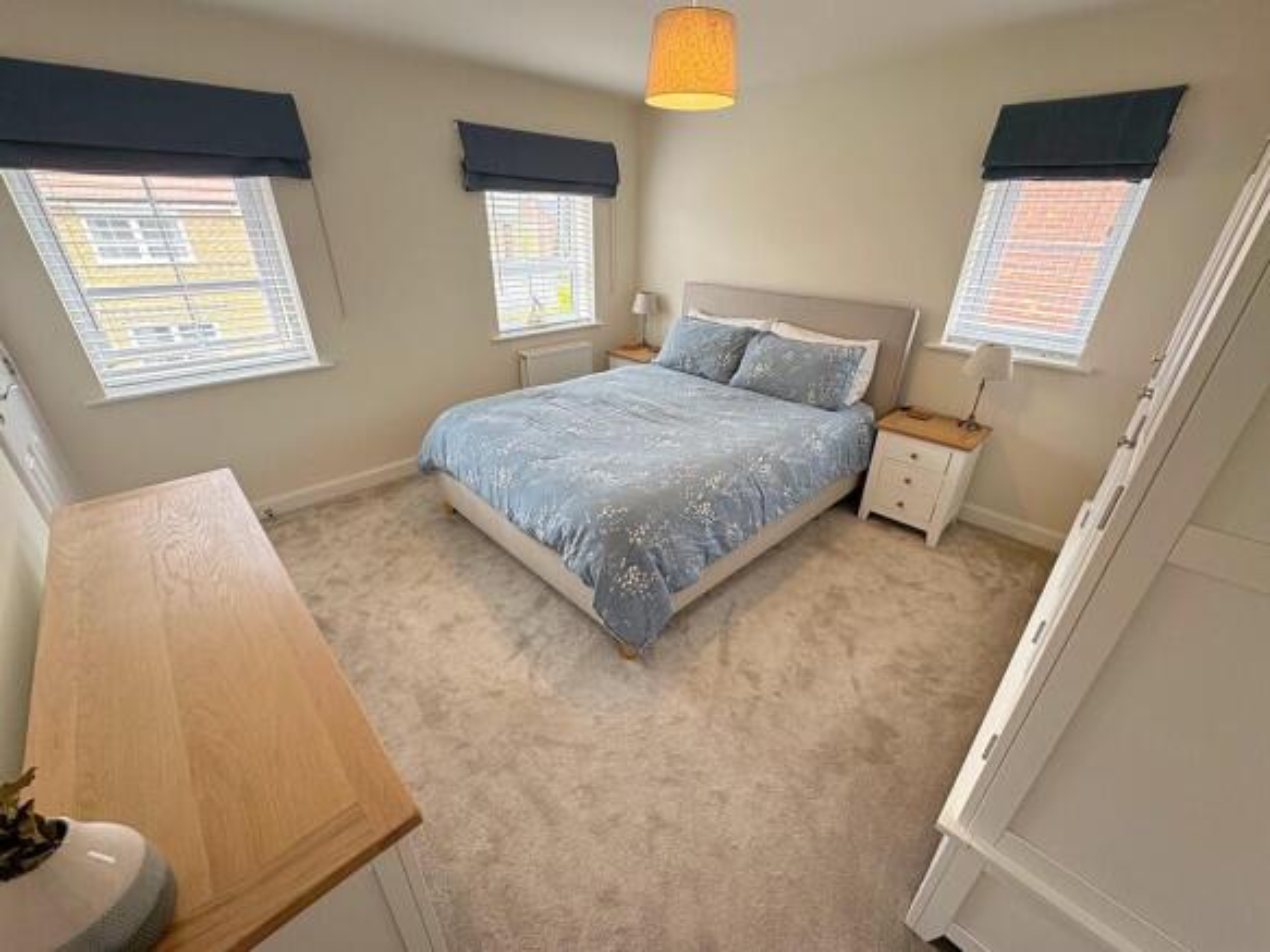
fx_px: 514
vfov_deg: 85.7
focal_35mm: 14
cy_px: 476
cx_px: 635
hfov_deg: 102.1
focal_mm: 2.22
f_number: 2.2
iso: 125
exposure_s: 1/99
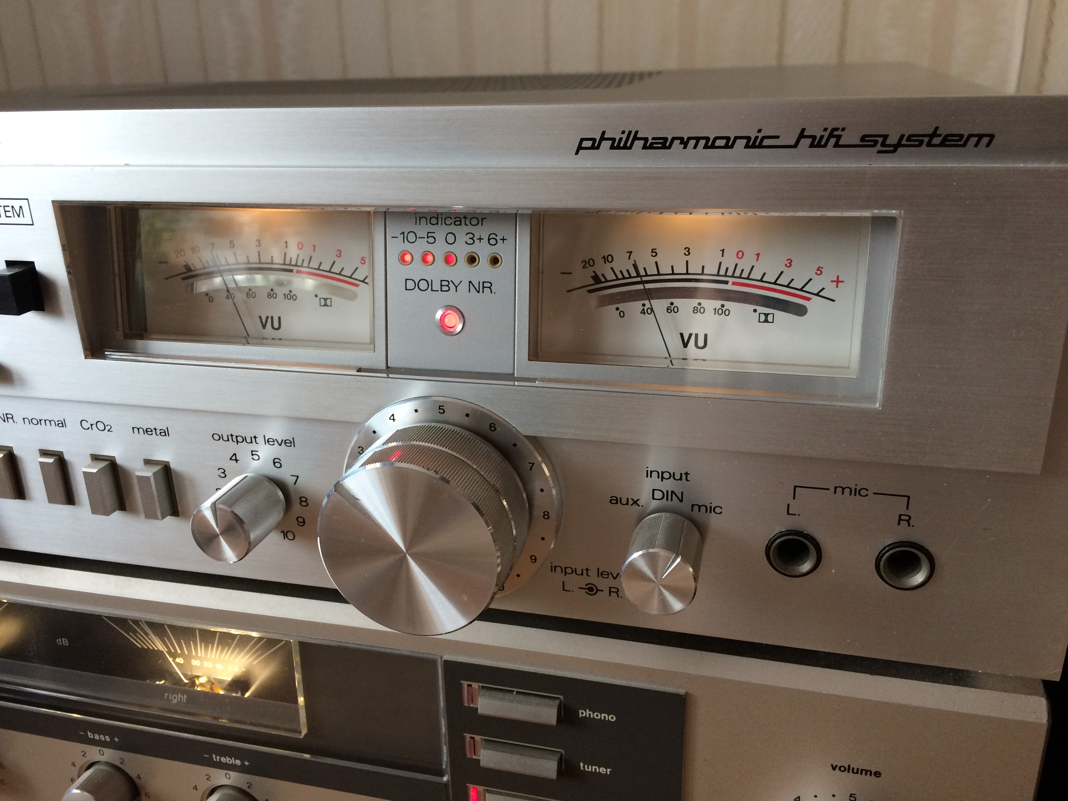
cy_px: 400
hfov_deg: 61.7
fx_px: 895
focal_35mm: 29
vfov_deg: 48.2
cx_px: 534
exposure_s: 1/33
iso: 64
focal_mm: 4.15
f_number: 2.2
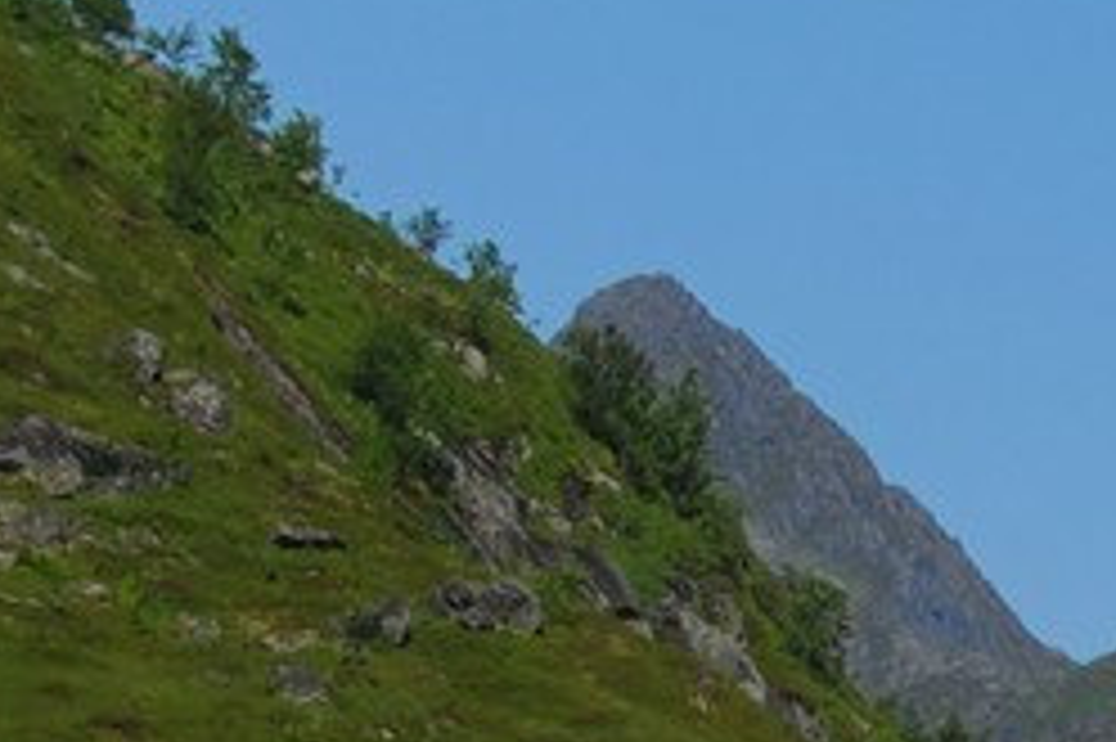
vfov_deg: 1.6
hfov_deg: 2.3
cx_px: 3434
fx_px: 26951
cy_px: 2105
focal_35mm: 870
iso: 100
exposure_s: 1/320
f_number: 9
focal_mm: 90
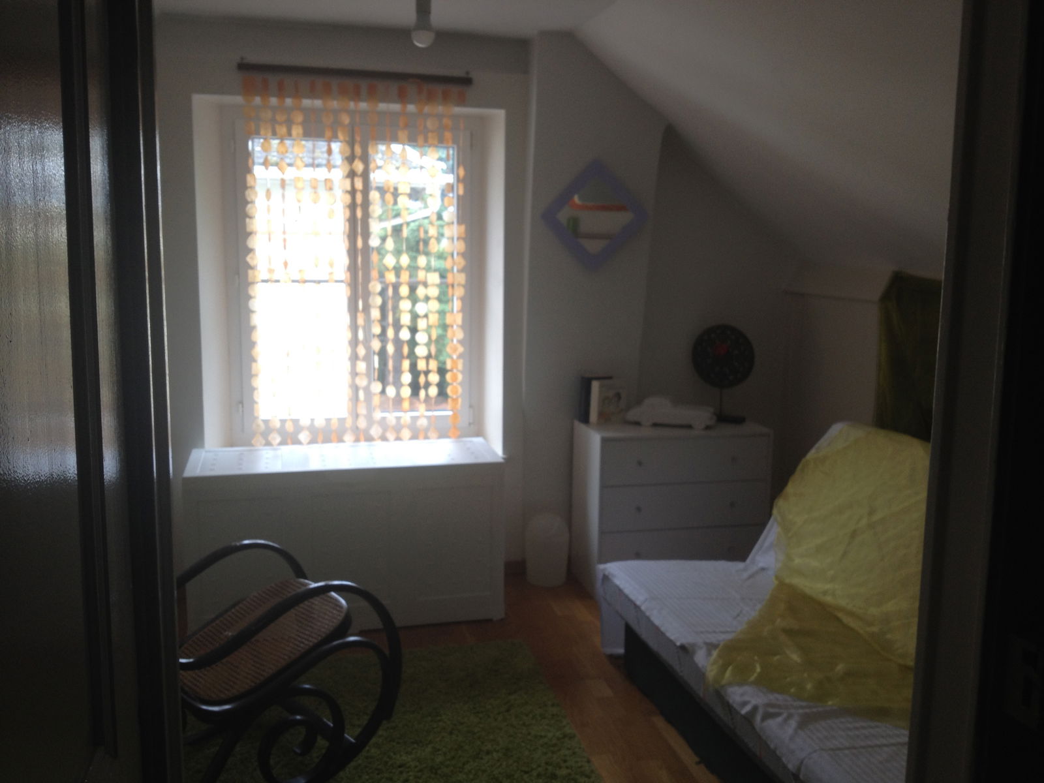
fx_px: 1056
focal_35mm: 35
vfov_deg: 40.7
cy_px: 392
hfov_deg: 52.6
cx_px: 522
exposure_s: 1/40
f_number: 2.4
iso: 50
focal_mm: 4.28
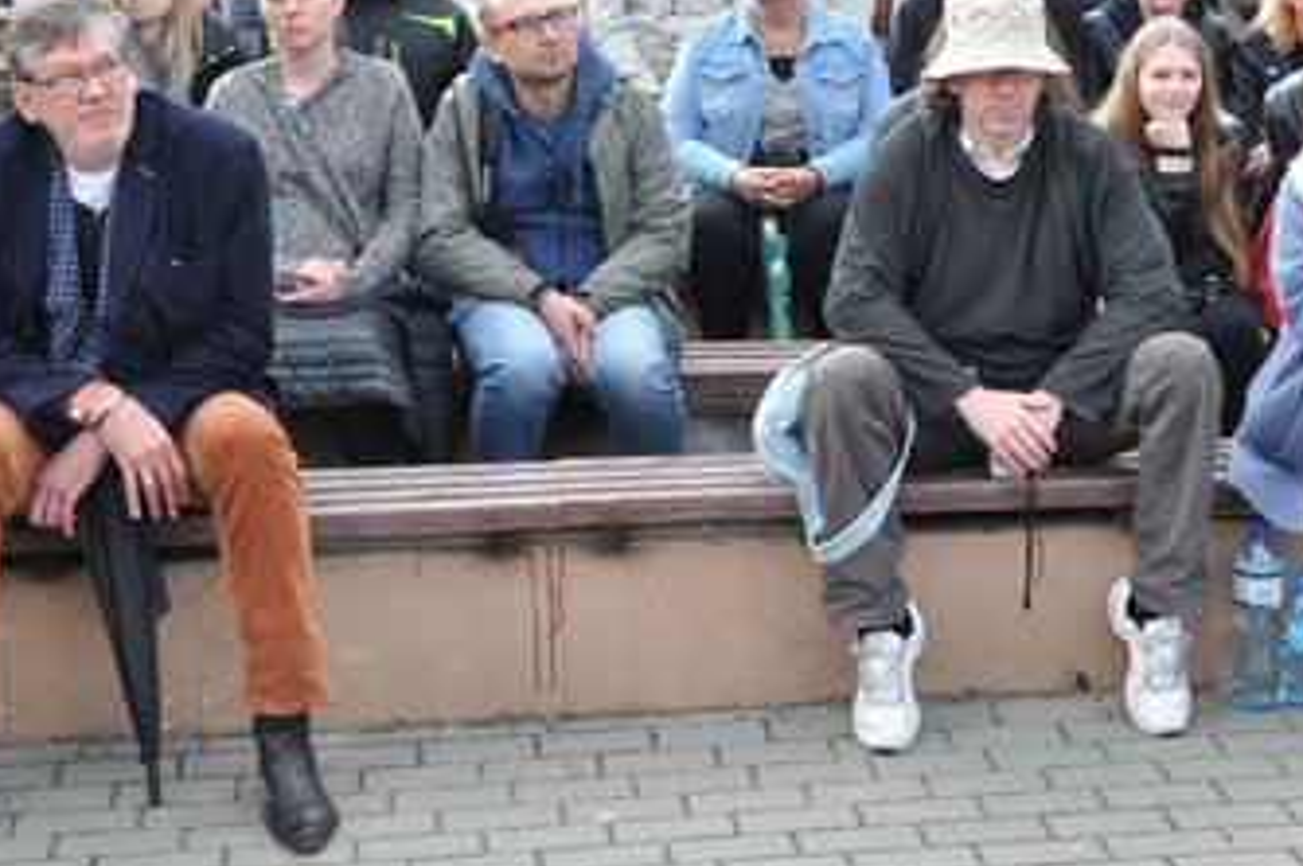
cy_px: 172
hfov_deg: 27.6
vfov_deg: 18.5
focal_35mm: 73
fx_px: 2639
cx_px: 847
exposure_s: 1/40
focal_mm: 25
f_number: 11
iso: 640
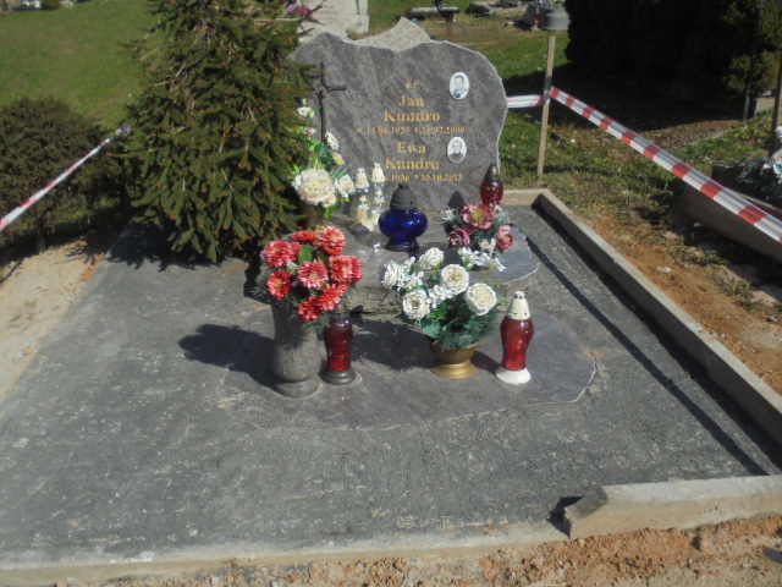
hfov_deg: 54.0
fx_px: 768
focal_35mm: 34
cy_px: 294
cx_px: 391
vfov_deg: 41.8
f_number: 4
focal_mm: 6.1
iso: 100
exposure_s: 1/1000
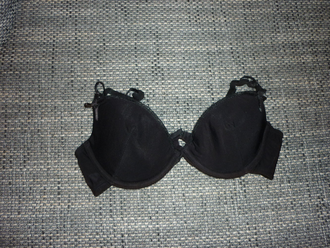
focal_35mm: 33
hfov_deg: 55.3
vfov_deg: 43.0
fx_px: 315
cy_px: 124
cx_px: 165
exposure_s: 1/30
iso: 100
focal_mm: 5.5
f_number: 2.8
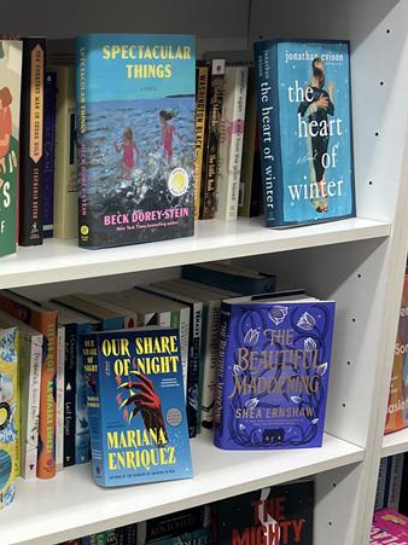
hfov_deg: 23.2
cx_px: -49
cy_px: 359
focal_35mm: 59
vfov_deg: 32.5
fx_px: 928
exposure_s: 1/120
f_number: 1.5
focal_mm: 5.7
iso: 125
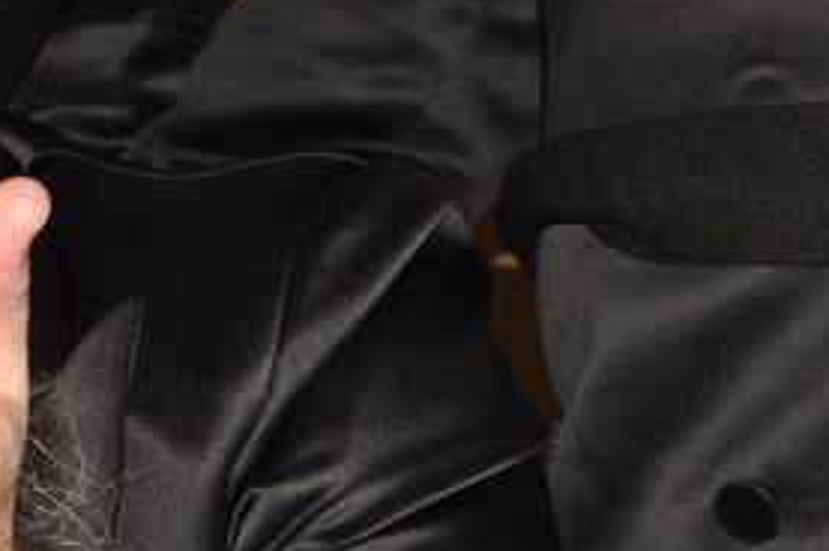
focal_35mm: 167
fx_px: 3841
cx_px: -793
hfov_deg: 11.2
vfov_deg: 8.2
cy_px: 418
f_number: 8
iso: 250
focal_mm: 22
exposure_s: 1/100
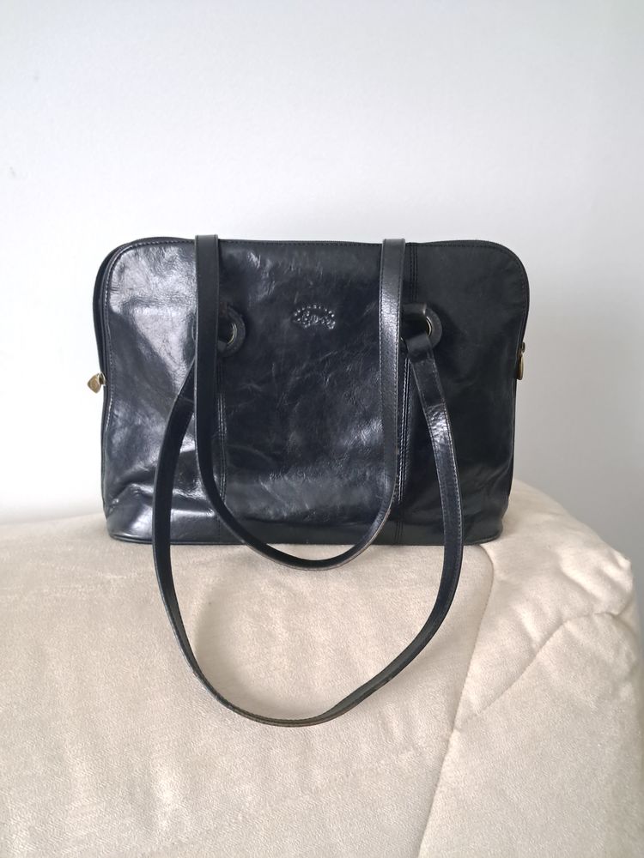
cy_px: 429
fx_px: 670
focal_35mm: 27
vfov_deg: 65.3
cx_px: 322
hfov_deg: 51.4
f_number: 1.8
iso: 1600
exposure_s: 1/11
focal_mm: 4
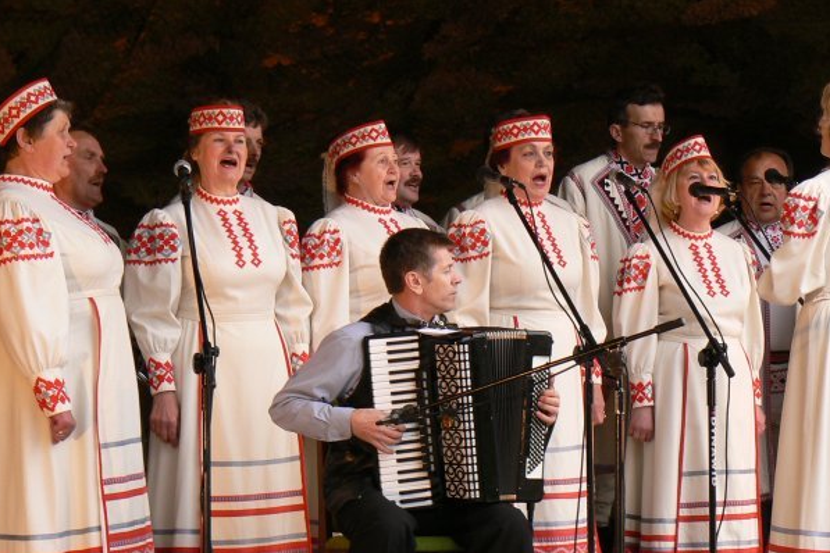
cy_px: 281
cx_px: 544
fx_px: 3666
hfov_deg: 12.9
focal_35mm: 159
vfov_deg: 8.6
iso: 80
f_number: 4
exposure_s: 1/50
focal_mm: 19
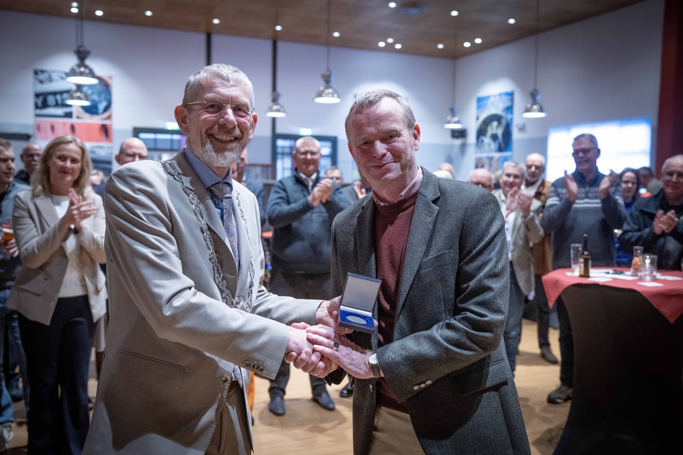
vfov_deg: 37.9
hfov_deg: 54.4
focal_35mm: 35
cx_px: 342
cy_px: 228
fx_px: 664
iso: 2500
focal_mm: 35
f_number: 3.2
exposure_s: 1/60
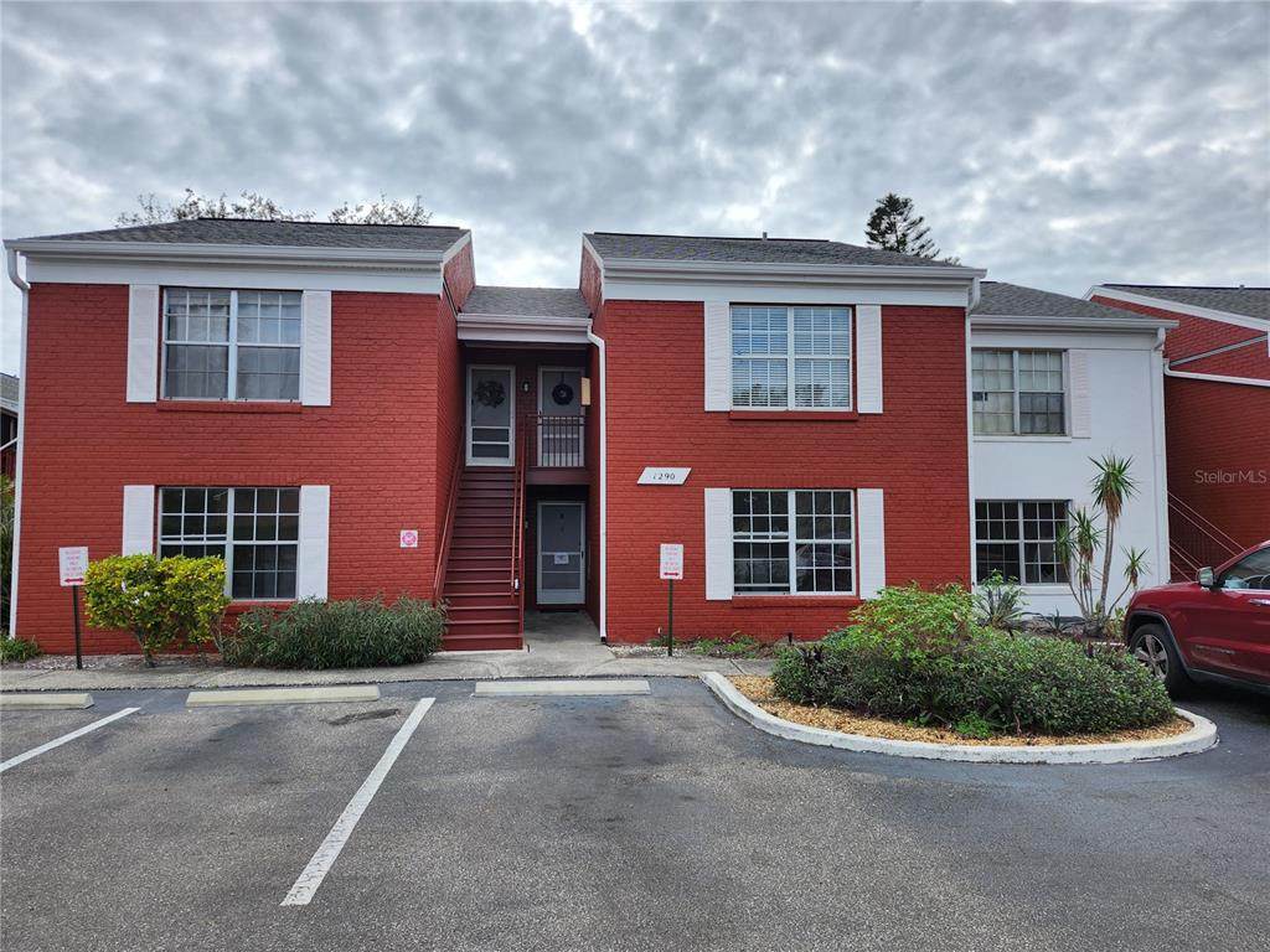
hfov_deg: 73.9
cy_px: 476
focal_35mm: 23
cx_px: 635
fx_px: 844
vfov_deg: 58.9
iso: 25
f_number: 1.8
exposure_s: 1/1571
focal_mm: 5.54
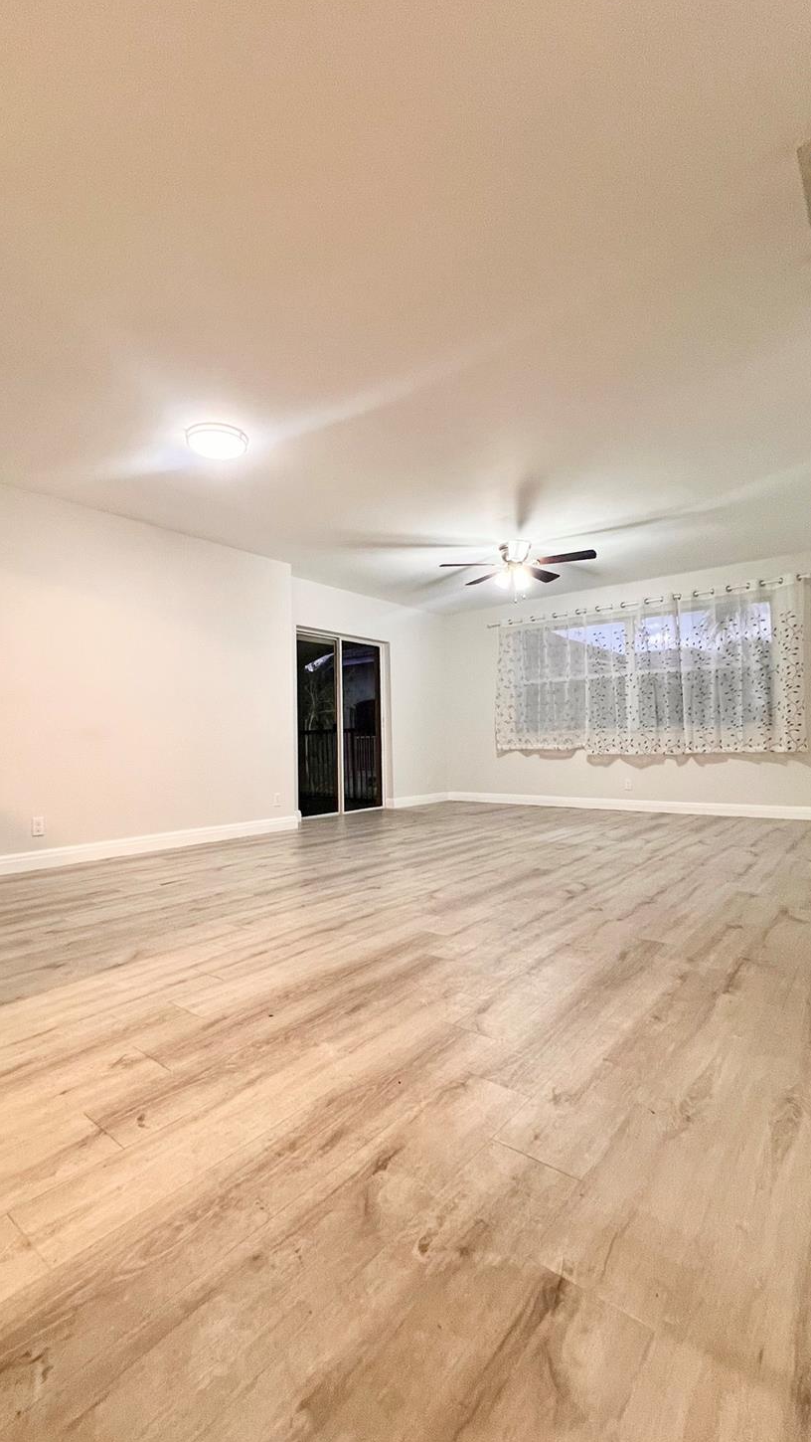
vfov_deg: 103.0
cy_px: 720
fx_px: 573
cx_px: 365
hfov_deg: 70.4
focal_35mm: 15
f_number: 1.8
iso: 320
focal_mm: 1.57
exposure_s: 1/60
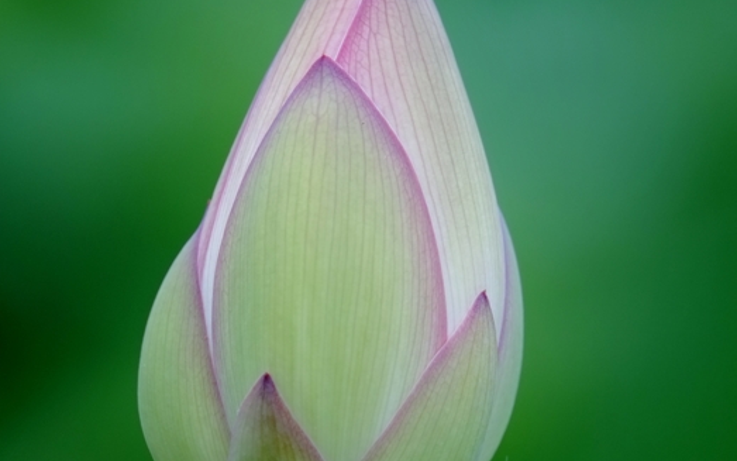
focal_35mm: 599
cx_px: 464
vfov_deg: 2.2
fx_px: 12033
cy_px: 228
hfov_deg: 3.5
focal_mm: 200
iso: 200
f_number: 4.8
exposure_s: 1/120
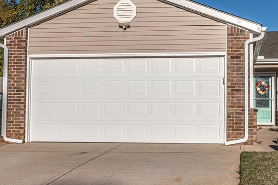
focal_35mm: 54
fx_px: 417
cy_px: 90
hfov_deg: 36.5
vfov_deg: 25.1
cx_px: 185
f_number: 18
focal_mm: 30
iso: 100
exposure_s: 1/200
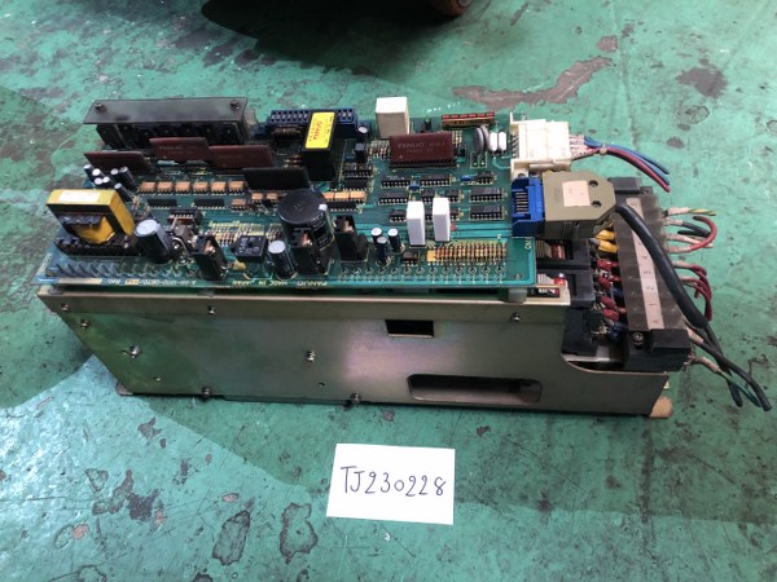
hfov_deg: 63.4
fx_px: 628
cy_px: 291
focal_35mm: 28
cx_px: 388
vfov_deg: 49.7
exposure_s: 1/9
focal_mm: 4
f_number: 1.8
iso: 100
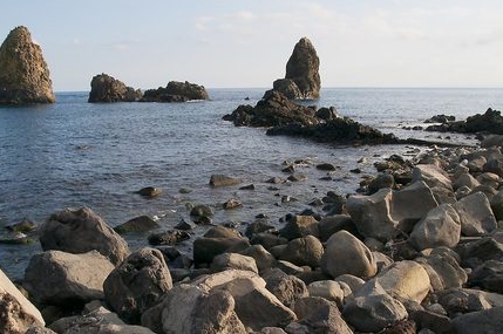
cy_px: 212
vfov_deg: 36.8
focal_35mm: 36
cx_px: 229
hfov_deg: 53.5
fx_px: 498
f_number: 13
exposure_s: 1/125
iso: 200
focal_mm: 17
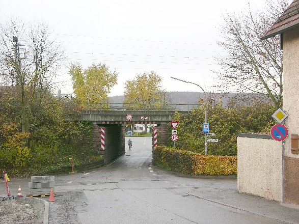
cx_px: 150
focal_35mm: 54
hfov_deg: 35.6
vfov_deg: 27.0
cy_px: 112
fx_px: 466
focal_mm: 13.7
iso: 50
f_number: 4.4
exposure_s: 1/59
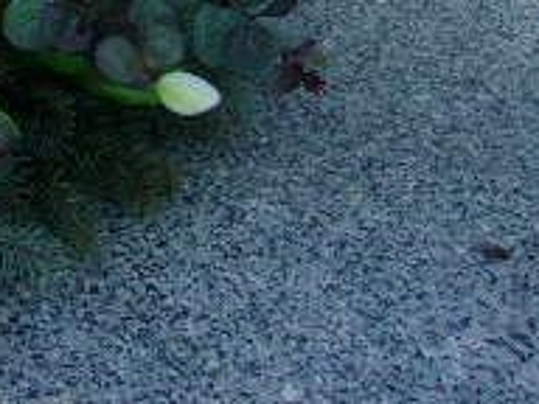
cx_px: -149
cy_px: -247
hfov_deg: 20.1
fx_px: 1401
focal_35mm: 90
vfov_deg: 14.9
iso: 80
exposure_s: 1/50
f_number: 10.4
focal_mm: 4.9
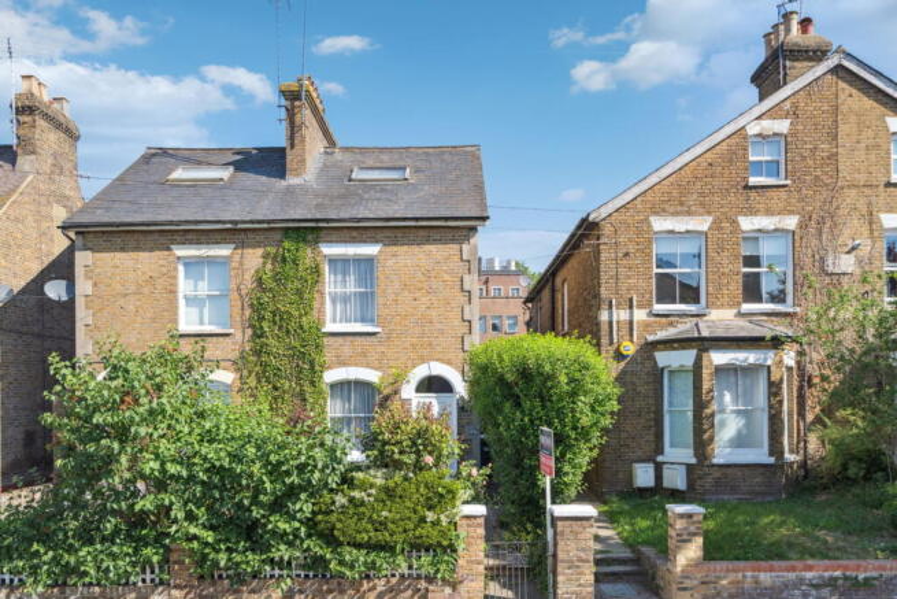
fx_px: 698
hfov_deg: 65.5
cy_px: 300
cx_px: 448
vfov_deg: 46.4
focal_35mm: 28
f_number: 5
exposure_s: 1/2000
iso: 640
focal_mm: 28
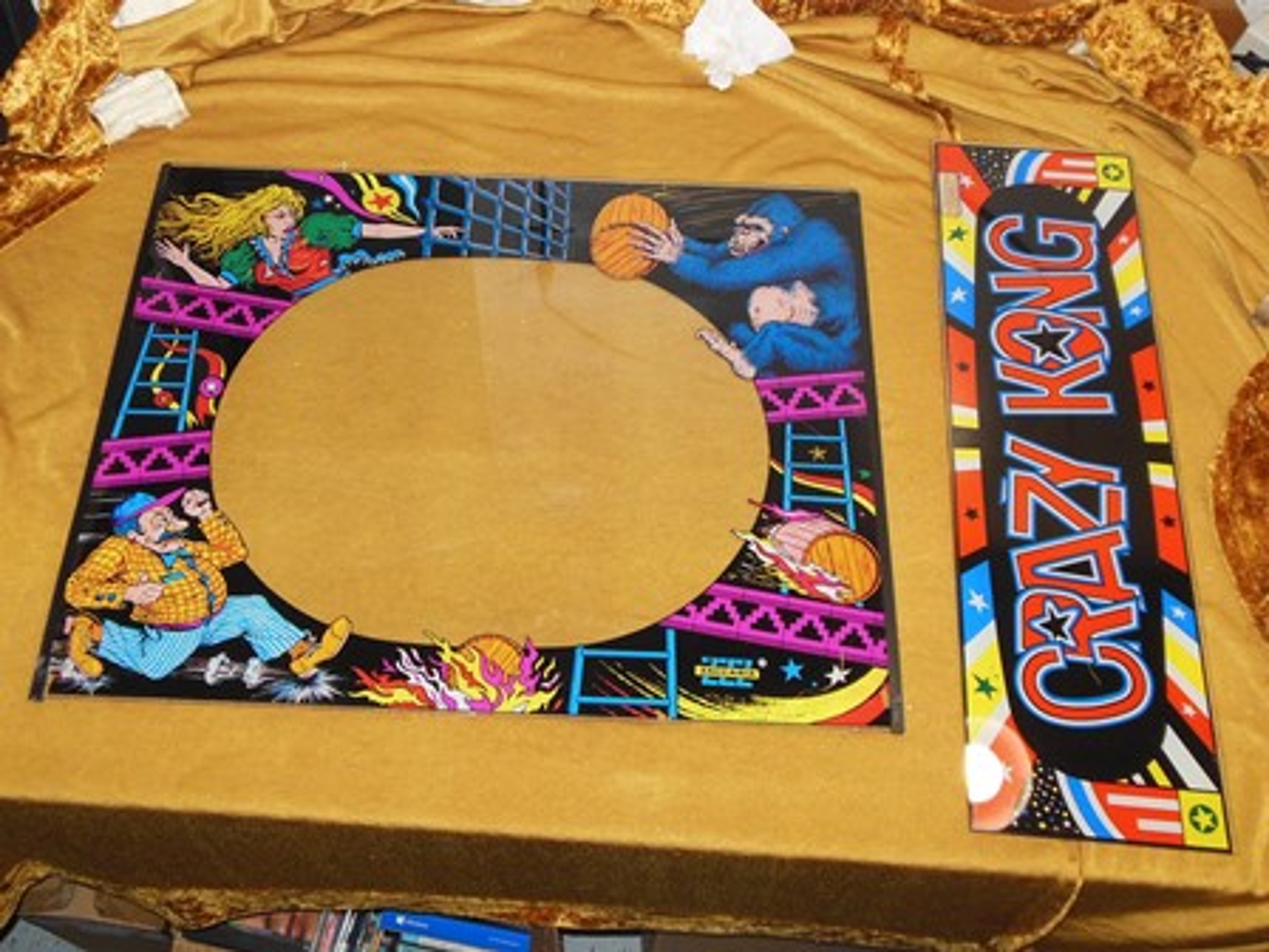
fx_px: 1063
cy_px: 476
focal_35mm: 29
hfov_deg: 61.7
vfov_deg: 48.2
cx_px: 634
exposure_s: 1/25
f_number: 3.3
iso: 200
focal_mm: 5.2
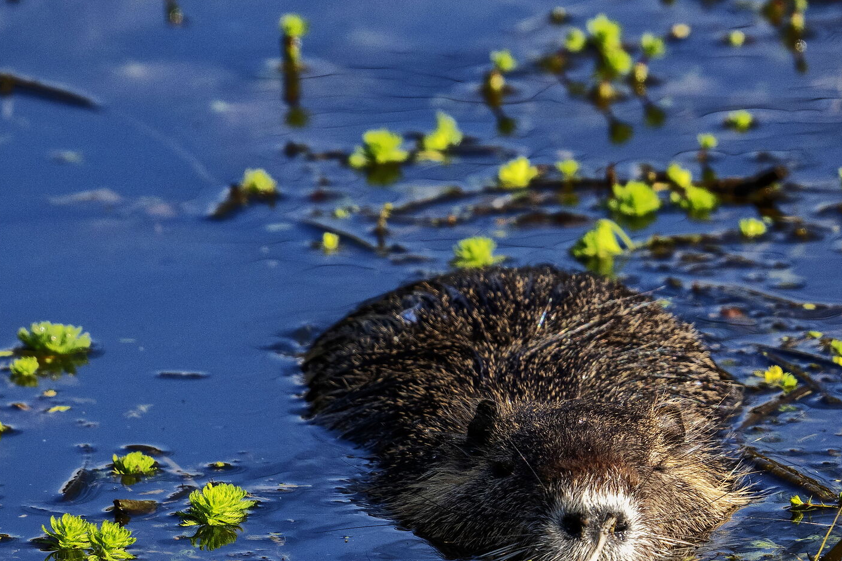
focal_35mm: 1499
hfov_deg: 1.4
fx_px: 35053
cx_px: 650
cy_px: 374
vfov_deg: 0.9
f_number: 7.1
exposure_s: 1/1250
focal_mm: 588
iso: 800
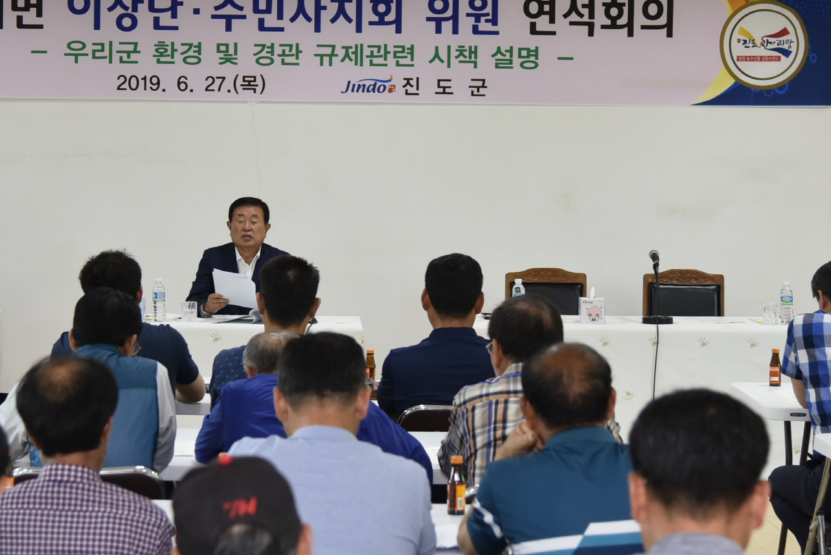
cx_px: 301
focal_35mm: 90
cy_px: 175
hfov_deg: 22.6
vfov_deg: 15.2
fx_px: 2078
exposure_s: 1/125
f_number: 4
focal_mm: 55
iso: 640
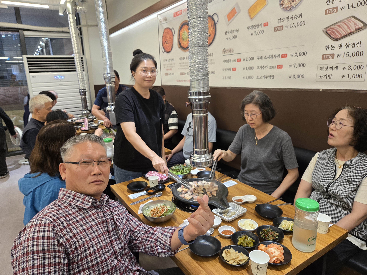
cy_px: 138
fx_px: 244
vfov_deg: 58.9
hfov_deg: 73.9
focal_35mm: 23
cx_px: 184
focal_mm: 5.4
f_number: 1.8
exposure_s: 1/120
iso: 160
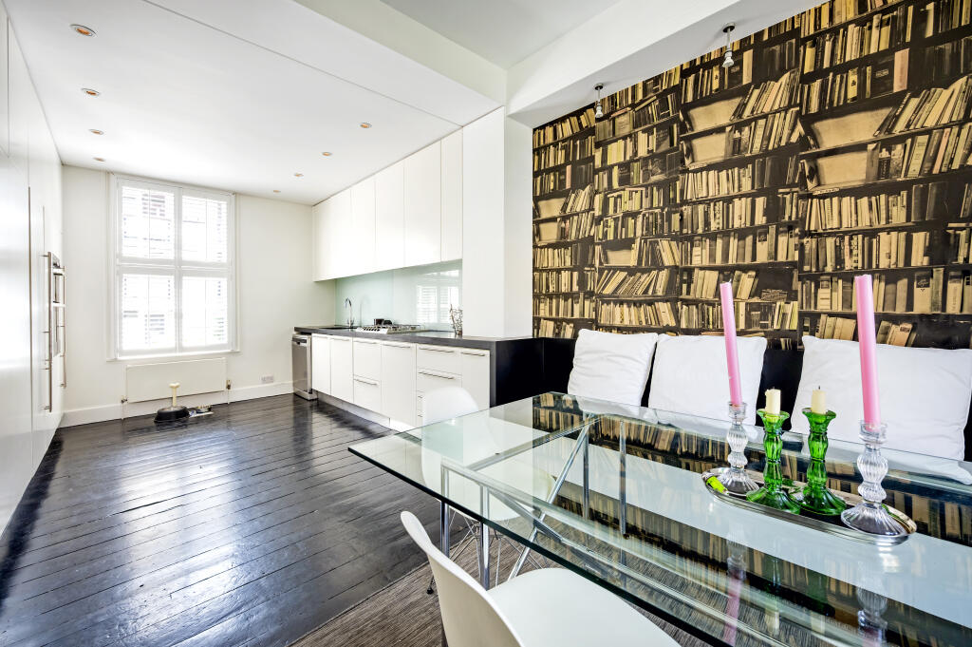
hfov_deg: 104.3
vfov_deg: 81.1
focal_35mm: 14
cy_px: 324
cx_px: 486
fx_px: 378
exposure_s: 1/15
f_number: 9
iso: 400
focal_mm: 14
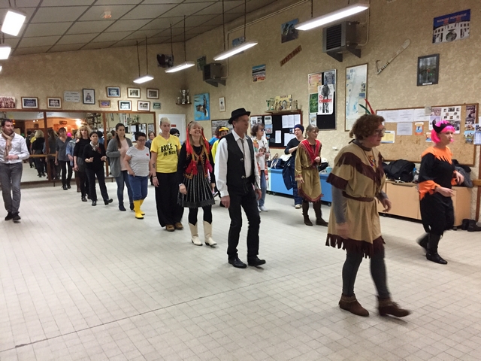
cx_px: 240
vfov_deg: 48.2
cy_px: 180
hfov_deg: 61.7
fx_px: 403
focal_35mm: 29
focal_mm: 4.15
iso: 250
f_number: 2.2
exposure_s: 1/25
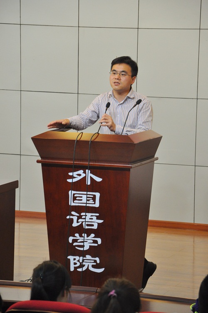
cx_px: 104
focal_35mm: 158
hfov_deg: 8.7
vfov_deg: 13.1
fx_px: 1367
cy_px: 156
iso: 1000
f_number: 5.6
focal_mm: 105
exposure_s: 1/30
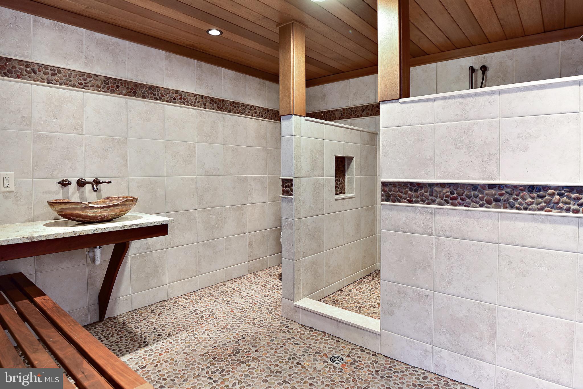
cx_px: 292
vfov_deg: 64.6
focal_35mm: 19
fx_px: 308
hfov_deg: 86.9
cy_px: 194
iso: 320
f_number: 5.6
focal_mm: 19
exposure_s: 1/5
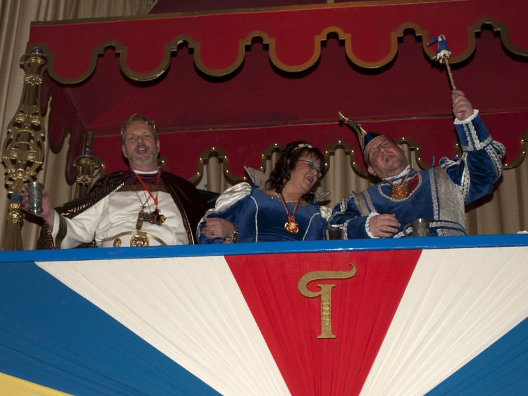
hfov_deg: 38.2
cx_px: 264
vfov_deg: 29.1
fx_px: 763
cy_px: 198
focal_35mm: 50
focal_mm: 25
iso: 100
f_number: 4.7
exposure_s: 1/50
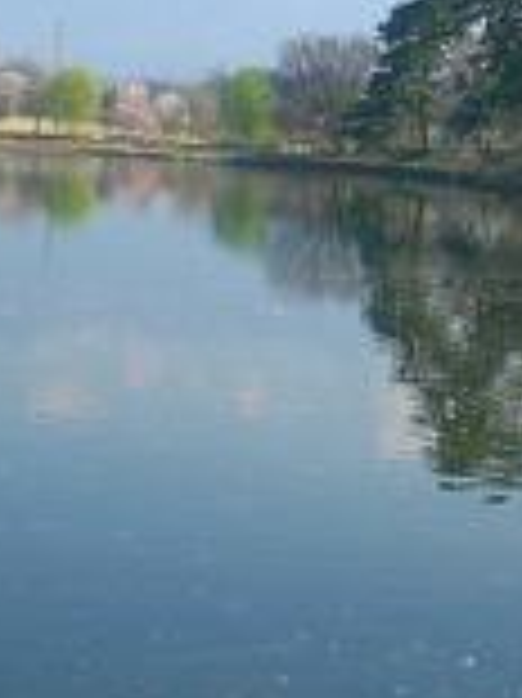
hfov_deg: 12.7
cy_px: 162
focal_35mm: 114
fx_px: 2295
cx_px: 612
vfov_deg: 17.2
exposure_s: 1/250
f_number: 4.4
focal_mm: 6.3
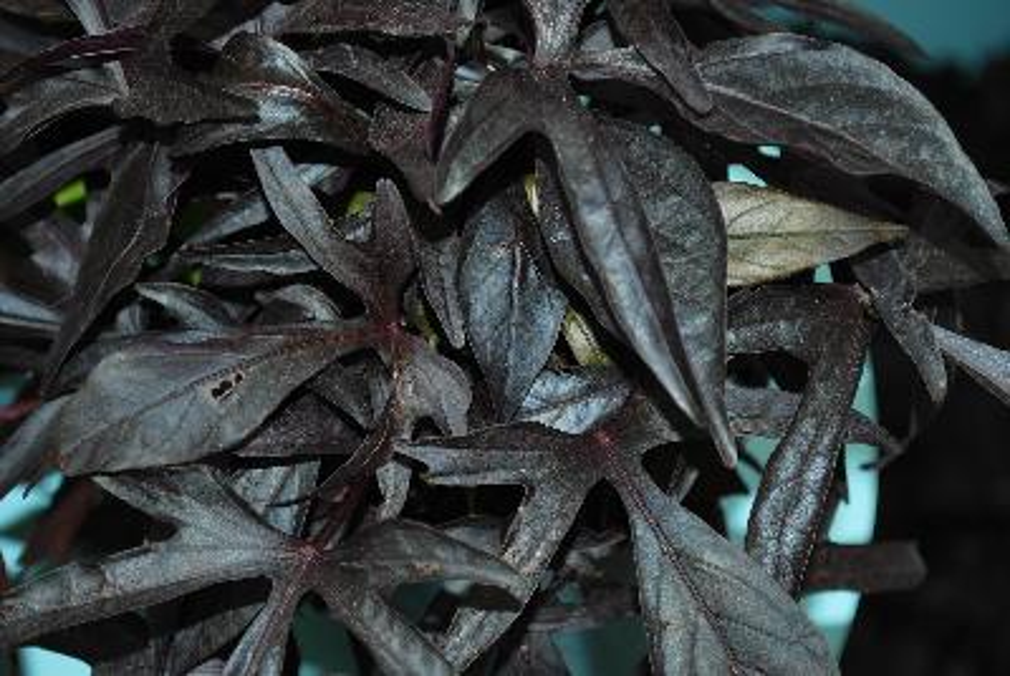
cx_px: 505
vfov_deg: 19.0
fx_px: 2023
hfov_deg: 28.0
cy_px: 338
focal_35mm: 72
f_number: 5.6
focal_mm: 48
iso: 100
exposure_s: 1/125
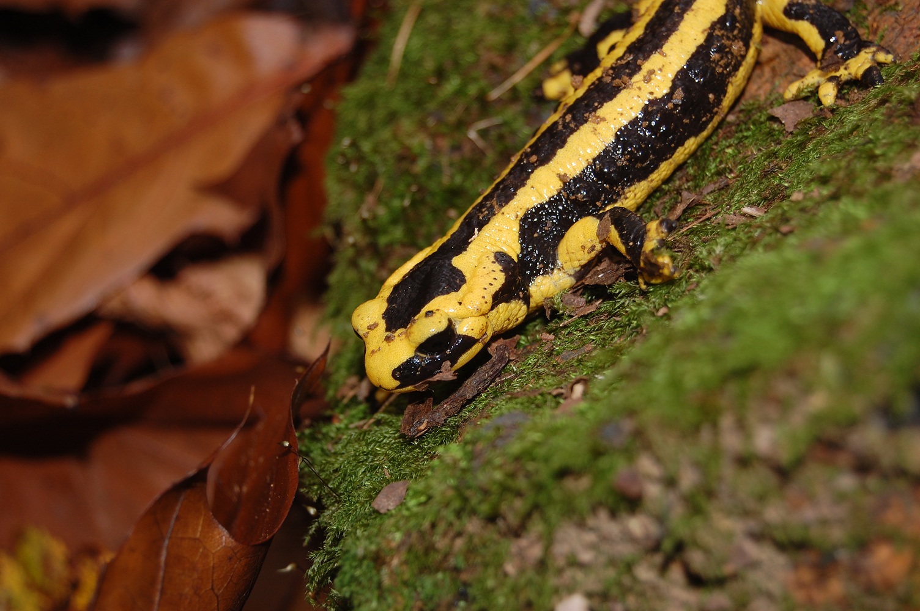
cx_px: 460
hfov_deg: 24.6
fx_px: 2106
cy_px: 306
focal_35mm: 82
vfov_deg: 16.5
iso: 200
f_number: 5.6
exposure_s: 1/125
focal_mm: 55
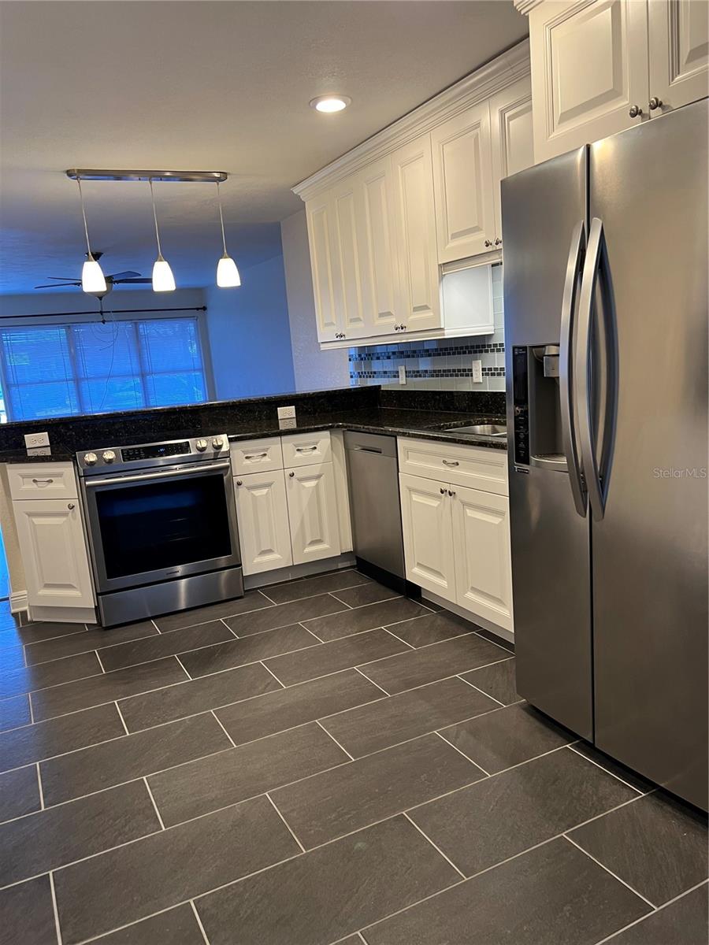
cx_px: 354
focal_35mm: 26
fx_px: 710
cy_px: 472
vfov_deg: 67.3
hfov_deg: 53.1
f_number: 1.5
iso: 125
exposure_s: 1/60
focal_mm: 5.7
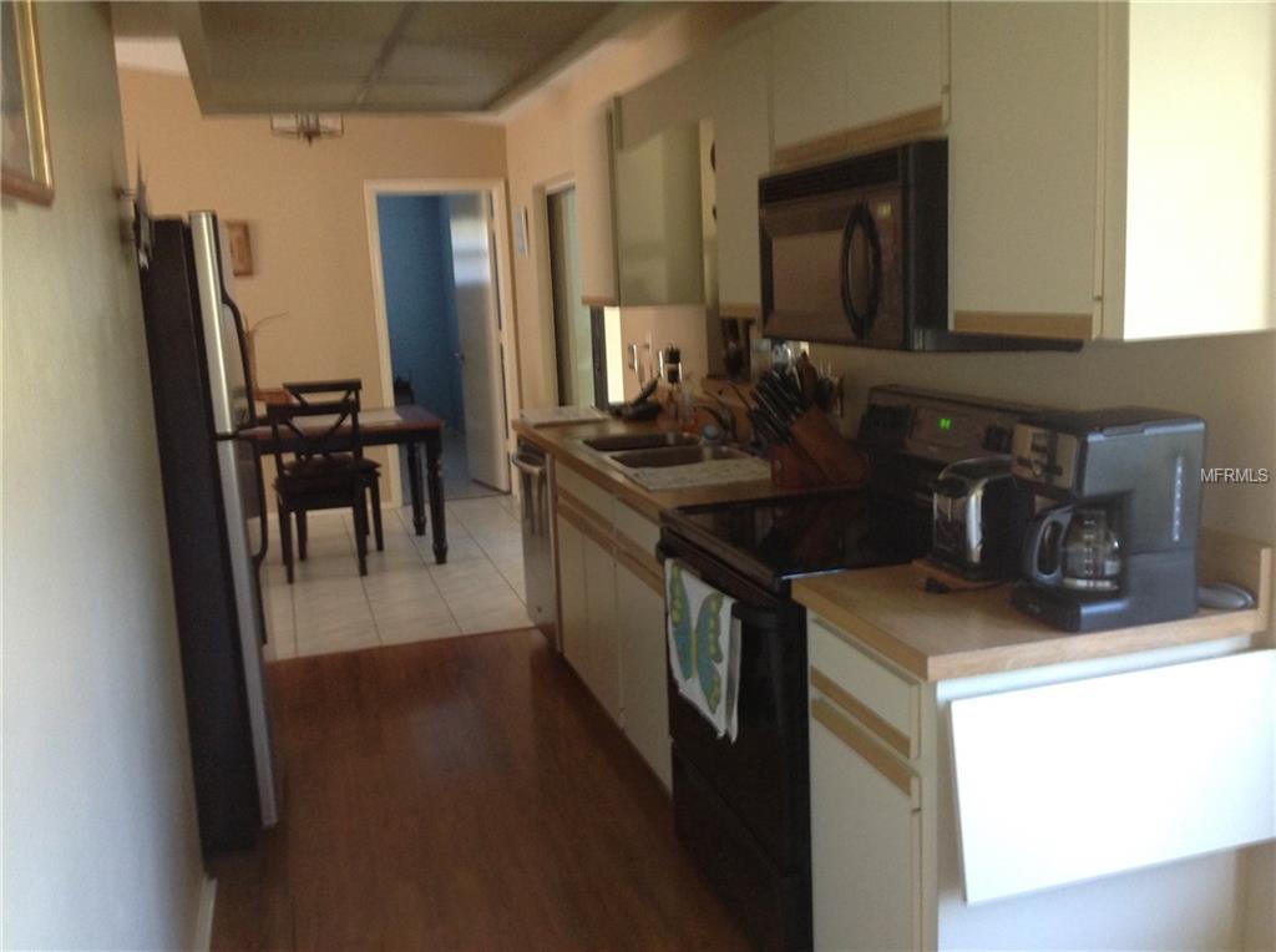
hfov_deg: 52.7
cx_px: 638
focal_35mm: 35
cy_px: 476
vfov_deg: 40.6
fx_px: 1288
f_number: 2.4
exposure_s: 1/15
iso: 200
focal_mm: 4.28
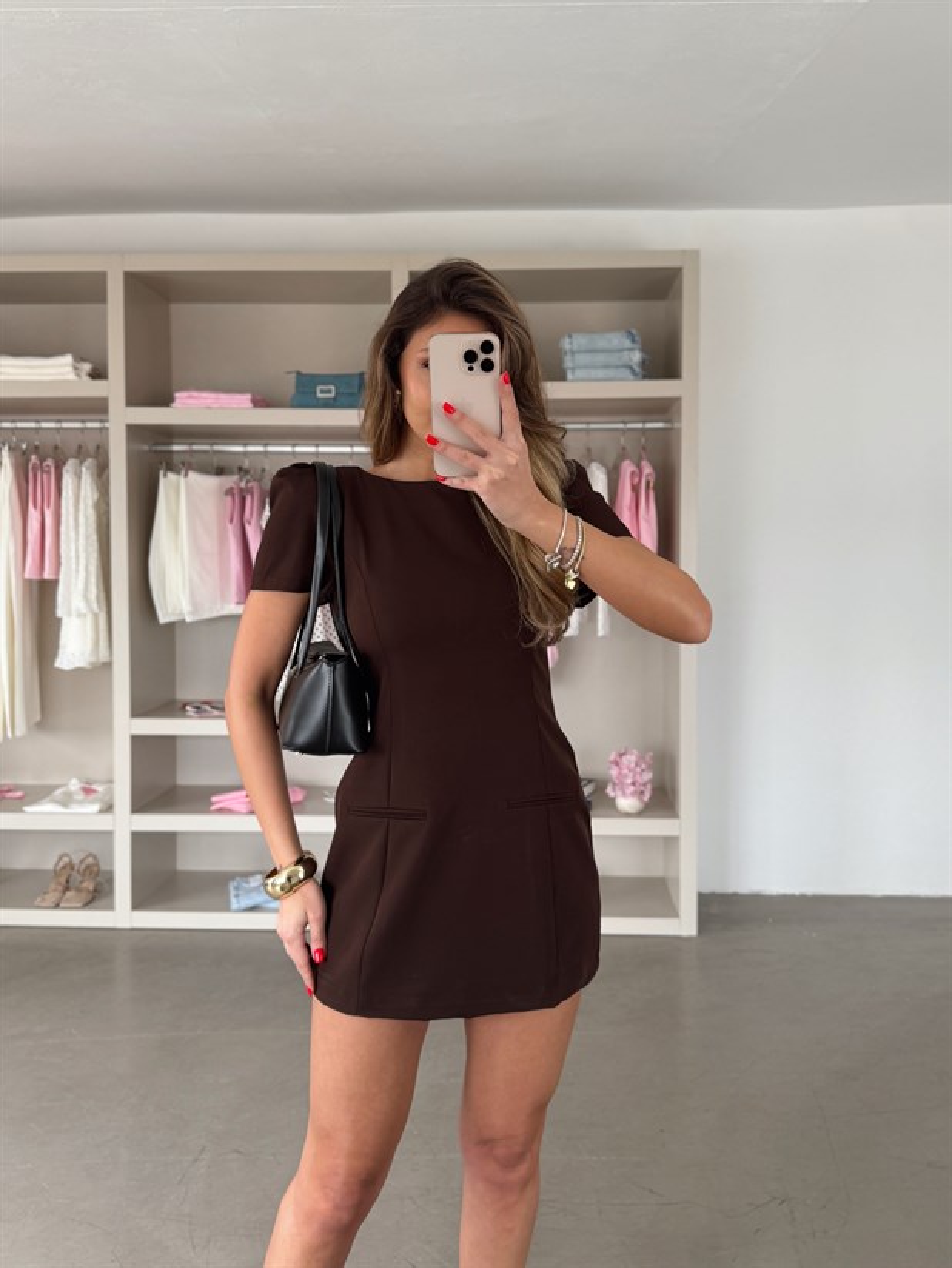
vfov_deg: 71.6
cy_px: 634
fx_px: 879
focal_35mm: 24
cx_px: 476
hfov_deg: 56.9
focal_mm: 6.76
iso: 125
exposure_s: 1/121
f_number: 1.78
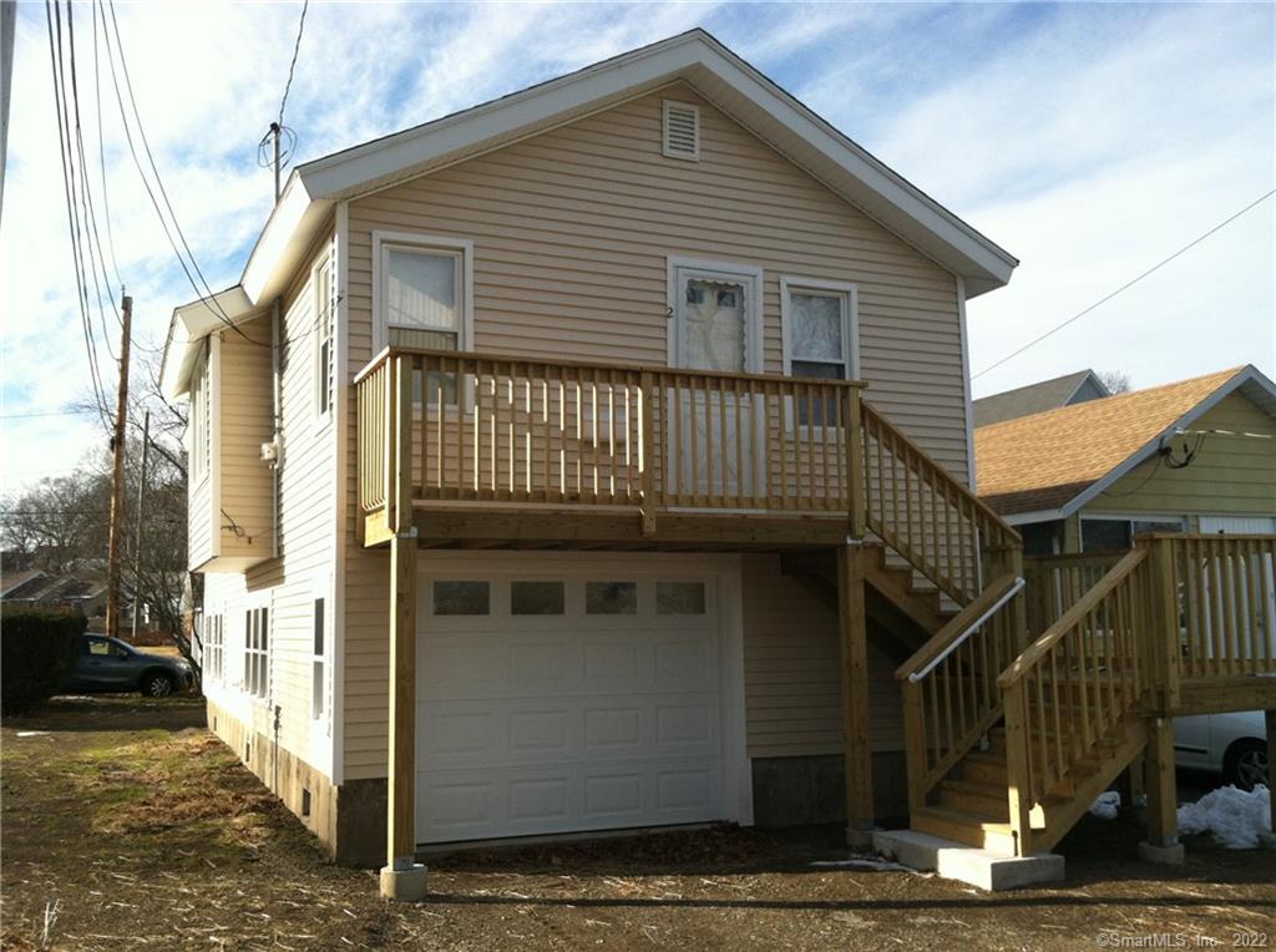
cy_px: 476
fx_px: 1288
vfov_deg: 40.6
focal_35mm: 35
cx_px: 638
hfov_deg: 52.7
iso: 80
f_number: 2.8
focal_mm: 3.85
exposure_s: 1/714
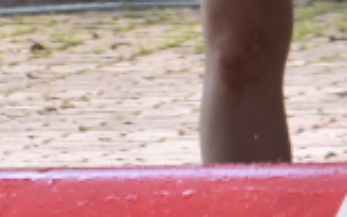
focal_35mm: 773
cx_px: -602
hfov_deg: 2.7
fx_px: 7305
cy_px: -434
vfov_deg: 1.7
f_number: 8
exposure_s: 1/250
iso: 400
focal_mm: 78
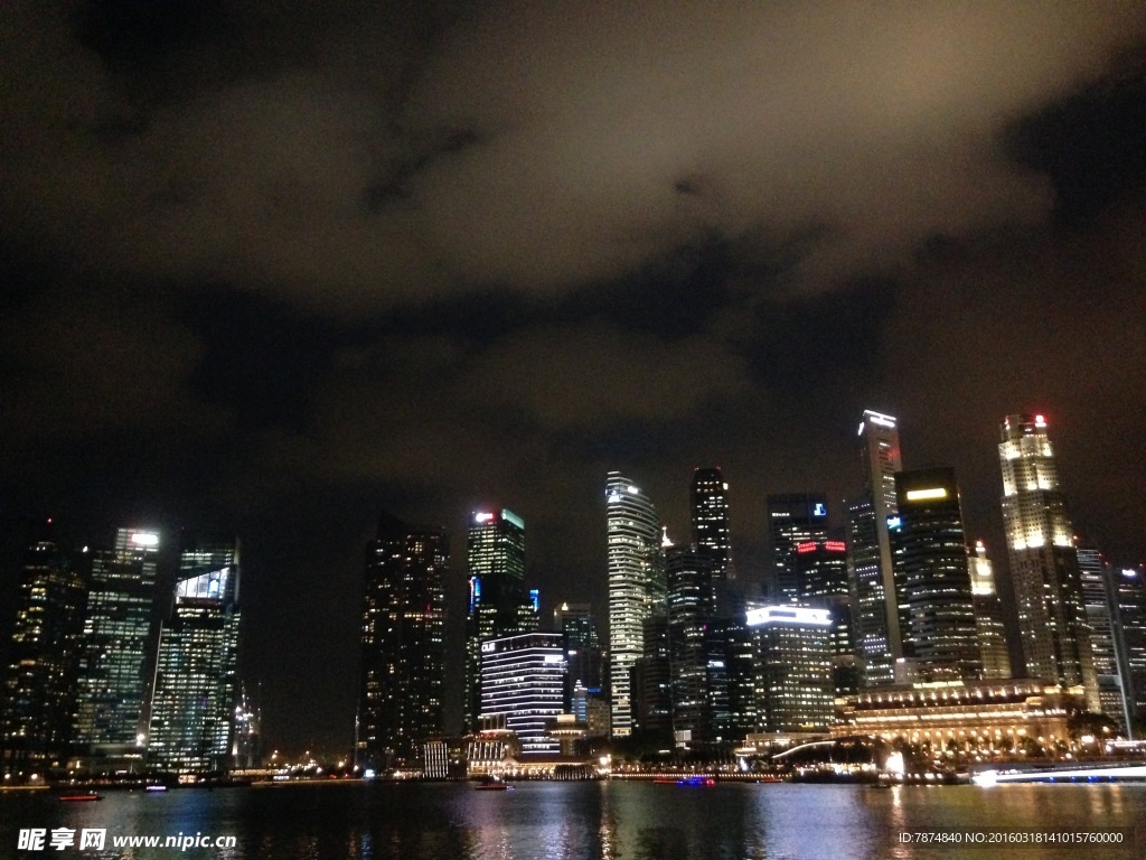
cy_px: 430
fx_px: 1093
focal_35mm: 33
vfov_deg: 42.9
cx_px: 573
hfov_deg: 55.4
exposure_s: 1/15
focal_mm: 4.12
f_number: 2.4
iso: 800
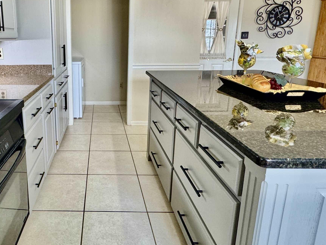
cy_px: 86
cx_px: 94
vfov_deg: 54.0
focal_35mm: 25
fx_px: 235
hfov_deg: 66.3
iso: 250
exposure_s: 1/120
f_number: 2.2
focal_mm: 2.22
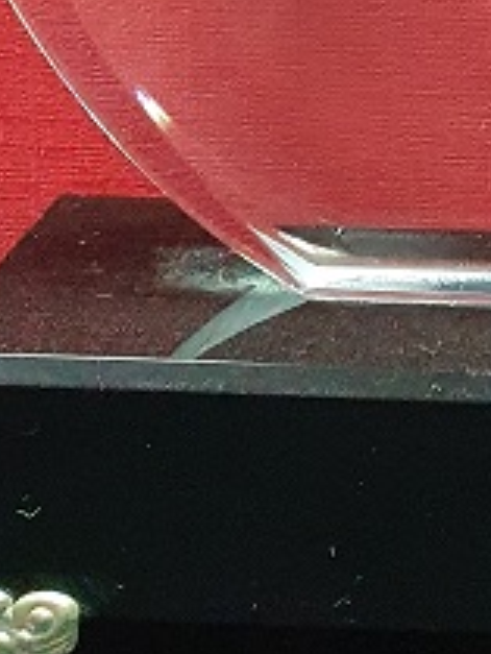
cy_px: -623
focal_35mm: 112
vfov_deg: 14.7
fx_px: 2116
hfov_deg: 12.5
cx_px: 755
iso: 640
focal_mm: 4.32
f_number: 2.4
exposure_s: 1/50
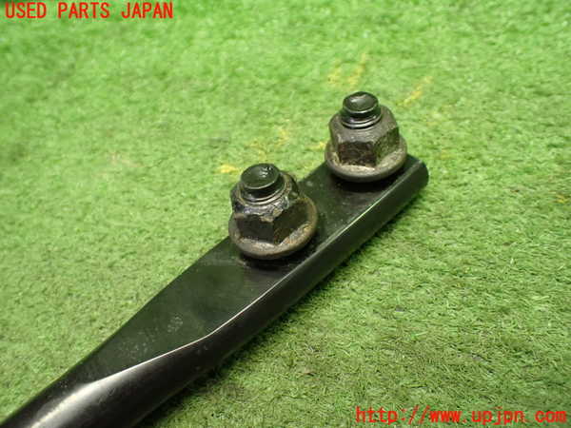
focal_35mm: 30
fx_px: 495
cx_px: 286
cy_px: 214
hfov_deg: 60.0
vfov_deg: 46.8
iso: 800
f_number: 2.3
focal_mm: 5.4
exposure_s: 1/60
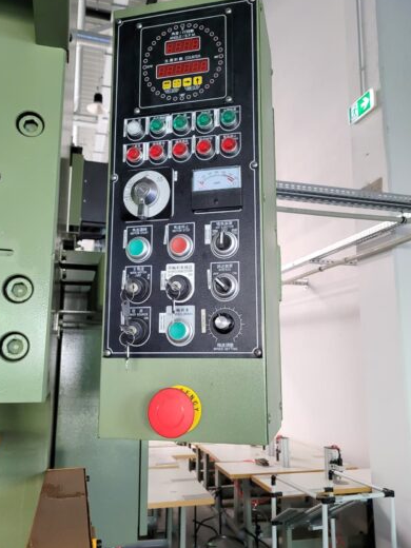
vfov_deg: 60.0
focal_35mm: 30
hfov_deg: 46.8
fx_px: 475
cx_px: 194
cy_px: 268
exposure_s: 1/100
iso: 250
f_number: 1.8
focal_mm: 5.4
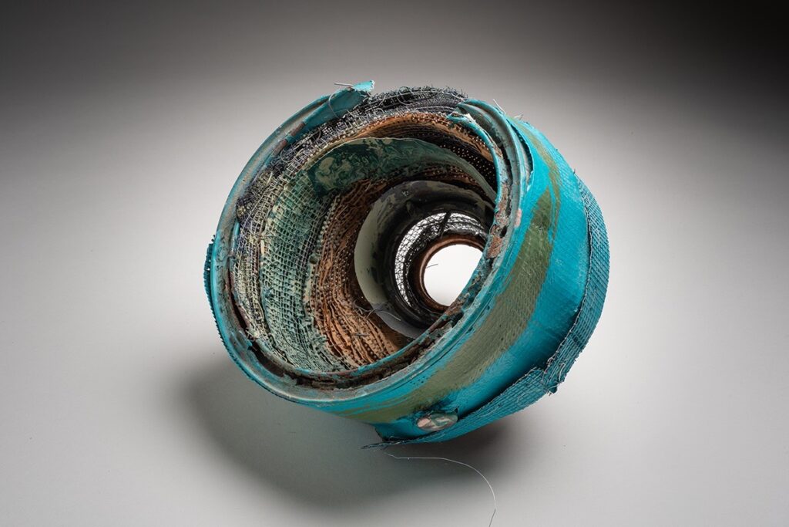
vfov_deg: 34.2
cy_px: 264
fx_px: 855
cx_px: 394
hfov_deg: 49.5
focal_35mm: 39
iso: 100
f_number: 20
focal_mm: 39
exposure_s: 1/160
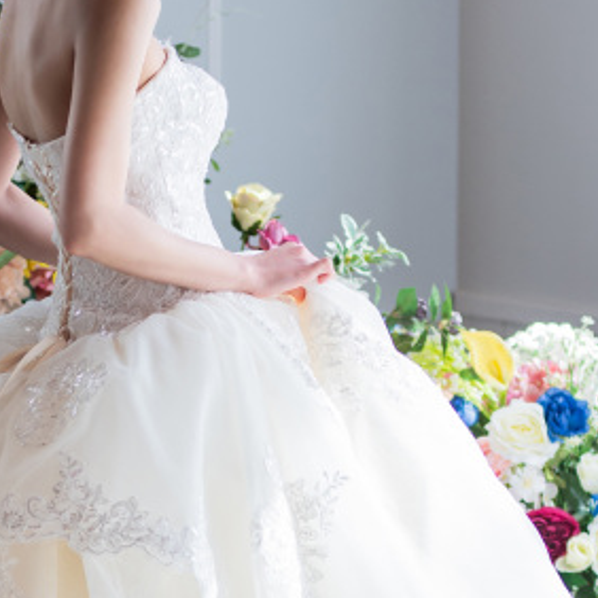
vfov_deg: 5.7
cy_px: 581
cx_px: 25
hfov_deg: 5.7
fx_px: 6000
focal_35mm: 307
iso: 100
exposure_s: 1/500
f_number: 2
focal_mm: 85
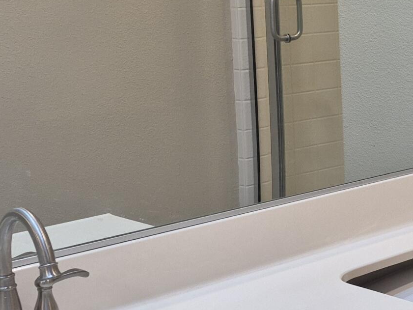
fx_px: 978
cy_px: 53
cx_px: 554
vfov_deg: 17.8
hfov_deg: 21.3
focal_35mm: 82
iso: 160
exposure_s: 1/120
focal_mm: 5.4
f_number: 1.8
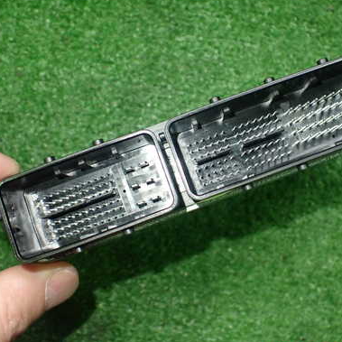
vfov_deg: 40.0
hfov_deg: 39.9
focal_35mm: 42
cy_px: 161
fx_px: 469
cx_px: 200
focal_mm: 5.4
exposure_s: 1/100
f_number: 2.3
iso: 800
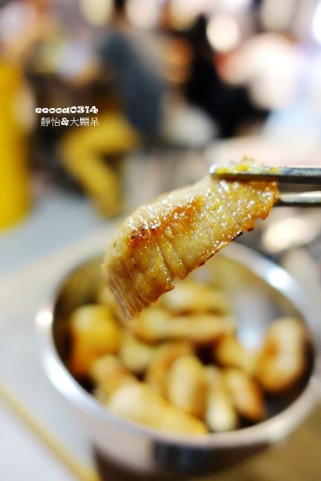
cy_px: 240
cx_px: 160
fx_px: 321
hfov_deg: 53.1
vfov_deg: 73.8
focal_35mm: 24
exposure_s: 1/15
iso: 800
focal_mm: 8.8
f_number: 1.8
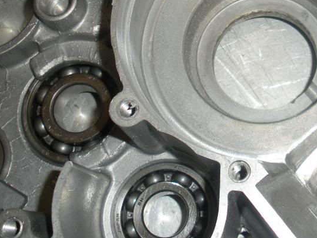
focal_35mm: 69
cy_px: 50
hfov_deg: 27.6
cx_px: 254
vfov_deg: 21.1
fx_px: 632
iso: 64
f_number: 3.5
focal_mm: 6.3
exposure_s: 1/30
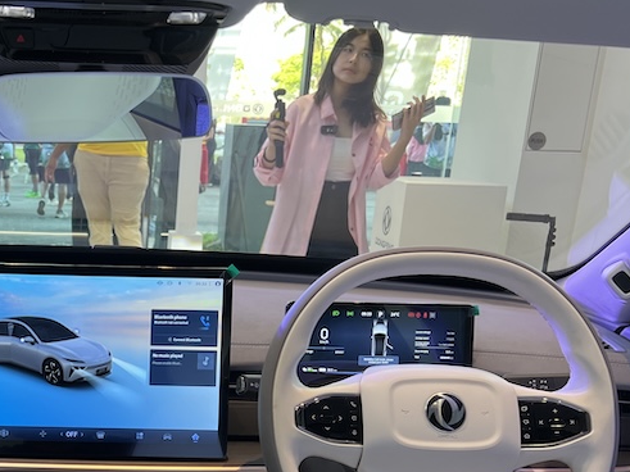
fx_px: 964
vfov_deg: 26.7
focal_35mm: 53
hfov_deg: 34.1
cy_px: 412
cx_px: 59
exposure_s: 1/109
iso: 64
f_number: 1.5
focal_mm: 5.7
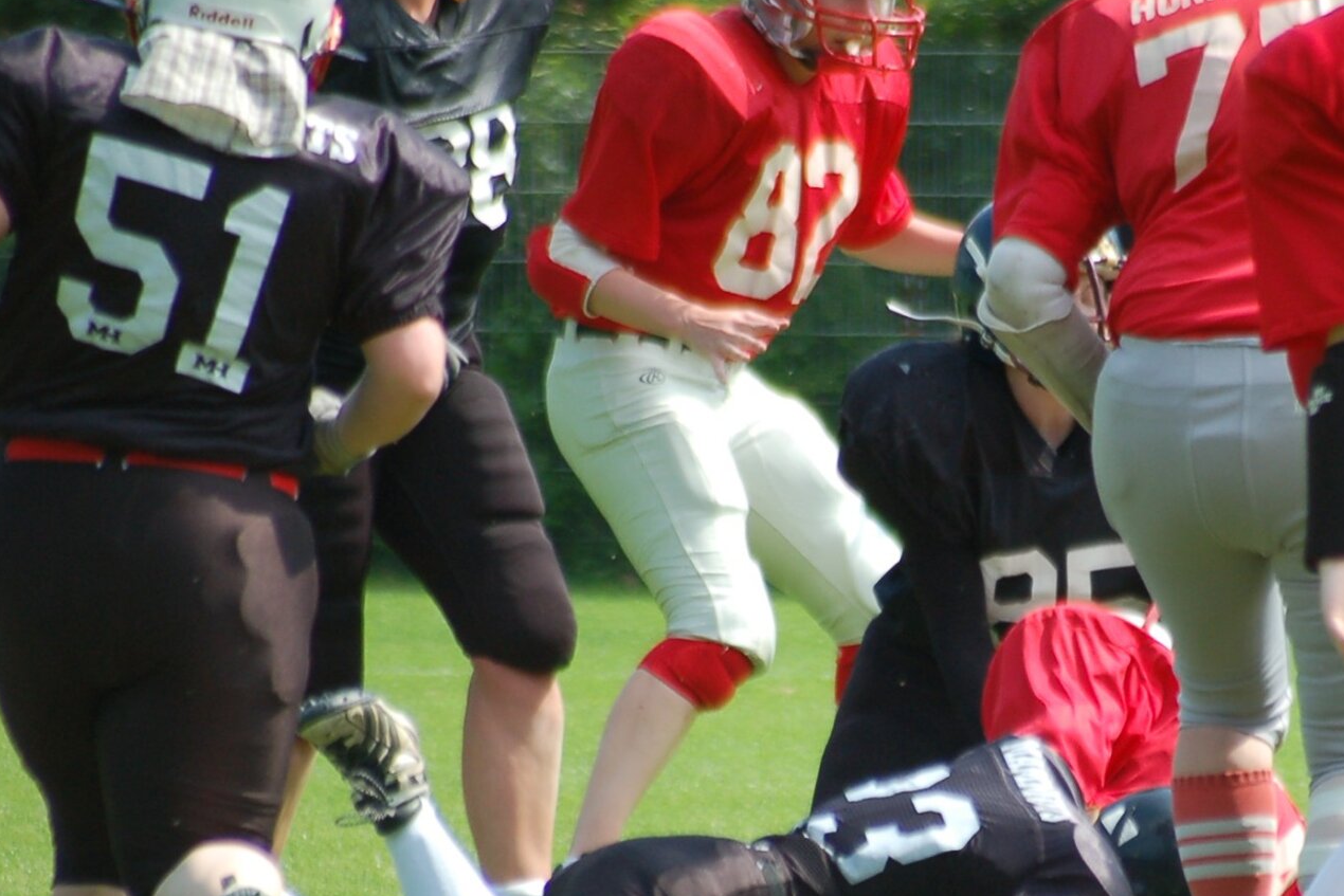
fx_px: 29047
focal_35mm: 778
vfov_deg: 1.8
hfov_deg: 2.7
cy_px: 681
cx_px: 1075
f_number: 5.6
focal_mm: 300
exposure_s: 1/800
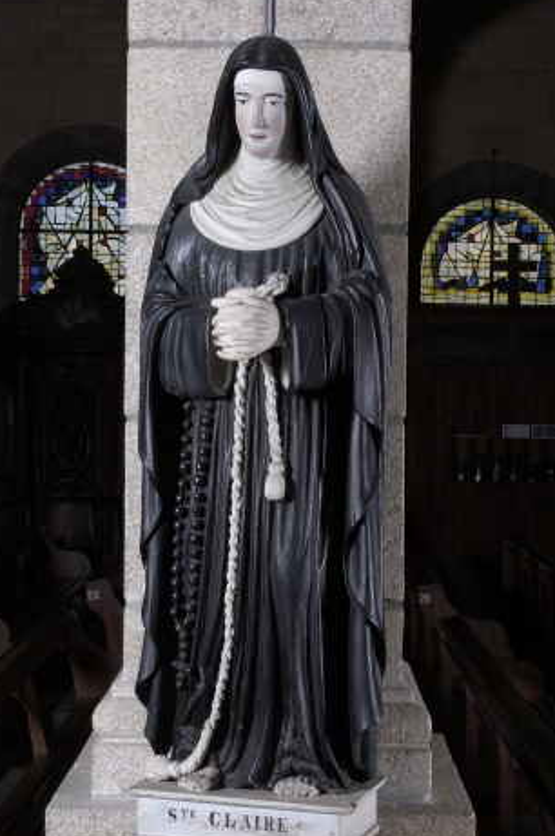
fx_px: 1855
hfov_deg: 17.0
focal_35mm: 80
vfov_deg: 25.4
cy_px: 439
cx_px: 267
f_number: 20
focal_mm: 48
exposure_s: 1/60
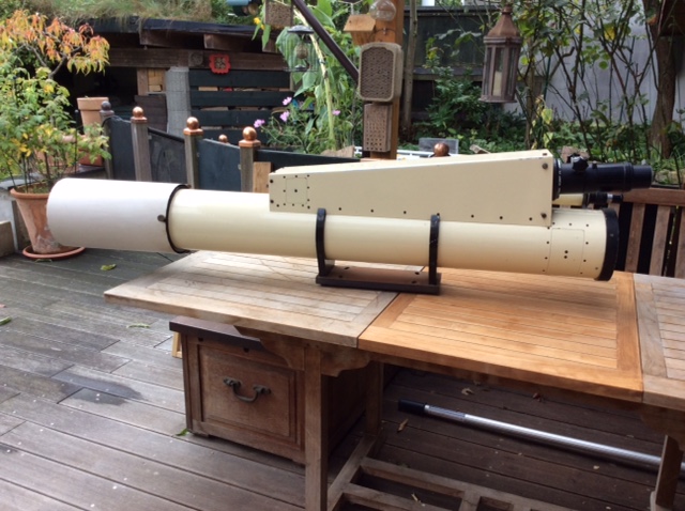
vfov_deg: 44.1
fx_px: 632
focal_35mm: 32
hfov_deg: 56.9
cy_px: 256
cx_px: 342
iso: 32
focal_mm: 3.3
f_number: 2.4
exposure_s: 1/126
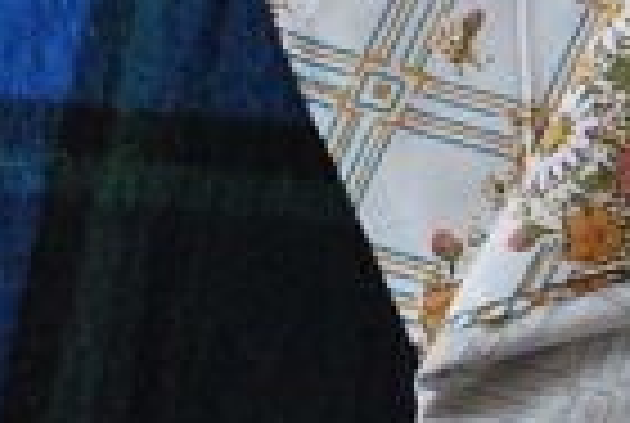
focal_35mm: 123
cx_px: 896
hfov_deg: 15.5
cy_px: 182
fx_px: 2157
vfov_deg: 11.2
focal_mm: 24
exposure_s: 1/15
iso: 640
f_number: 5.6
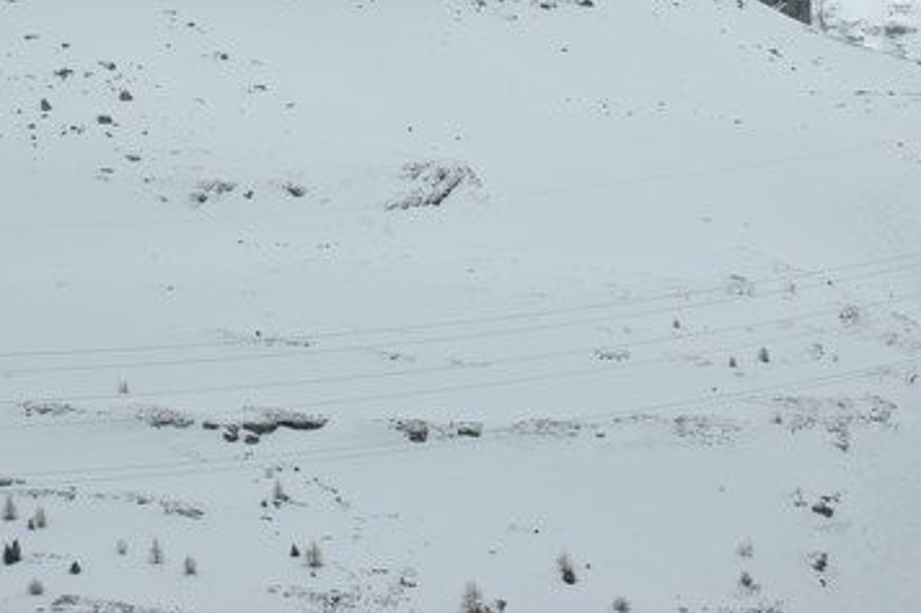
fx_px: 2097
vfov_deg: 16.4
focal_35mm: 82
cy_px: 35
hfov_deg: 24.8
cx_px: 445
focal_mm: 27
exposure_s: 1/640
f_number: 13
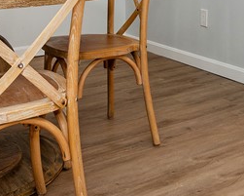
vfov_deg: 21.1
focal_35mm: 65
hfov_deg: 28.2
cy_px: -67
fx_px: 470
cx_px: 211
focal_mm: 16
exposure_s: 1/20
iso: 320
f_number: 6.3
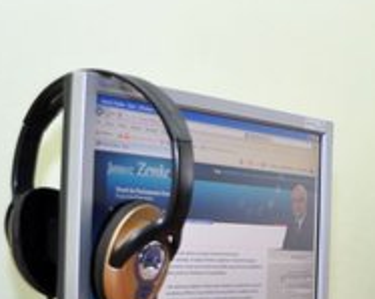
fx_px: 975
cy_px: 244
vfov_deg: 17.3
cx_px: 444
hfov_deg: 20.4
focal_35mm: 88
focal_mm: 18
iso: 450
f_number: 4
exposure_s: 1/60
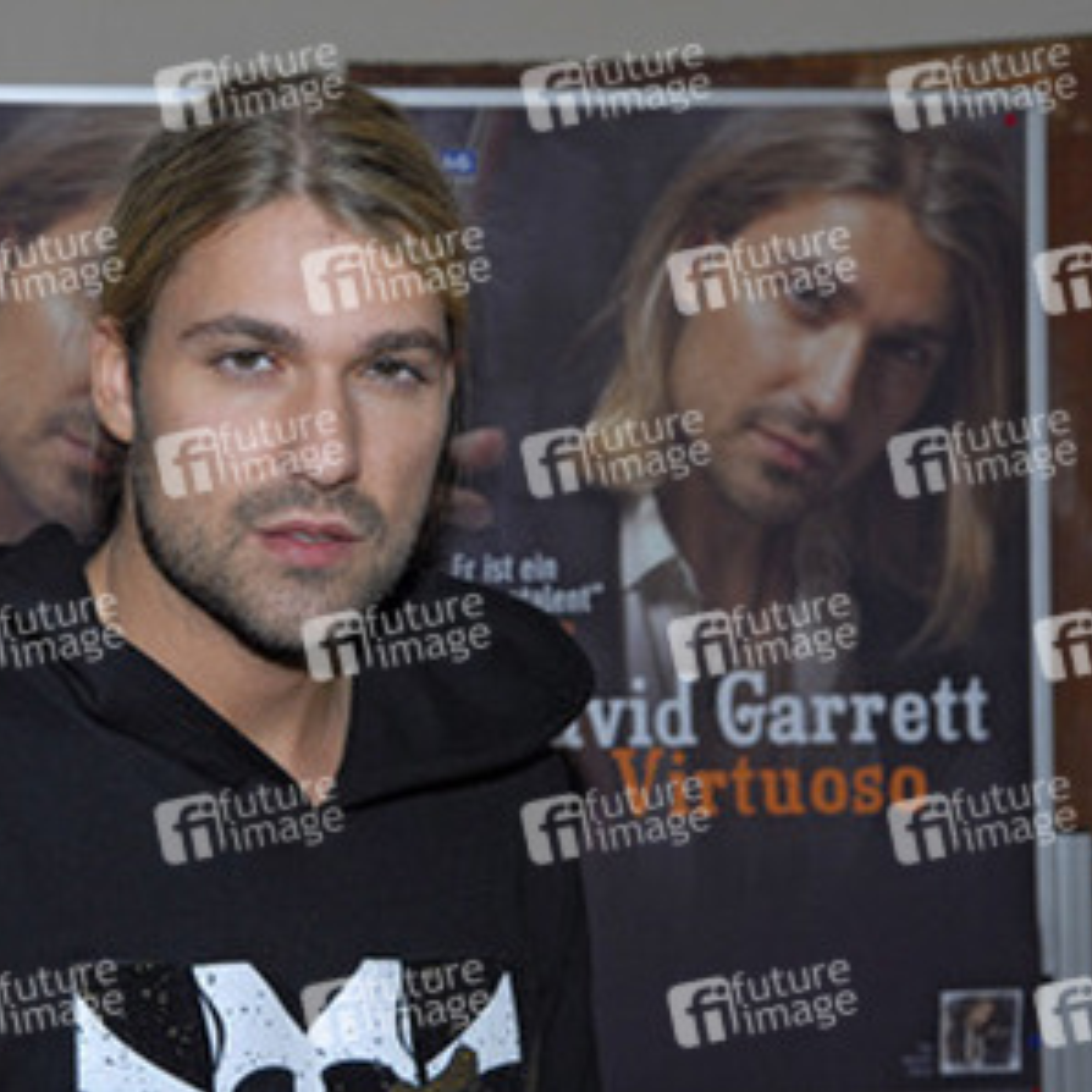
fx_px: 2605
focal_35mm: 73
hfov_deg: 23.5
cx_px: 293
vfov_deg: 23.7
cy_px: 546
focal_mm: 38
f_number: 5.6
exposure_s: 1/100
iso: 640
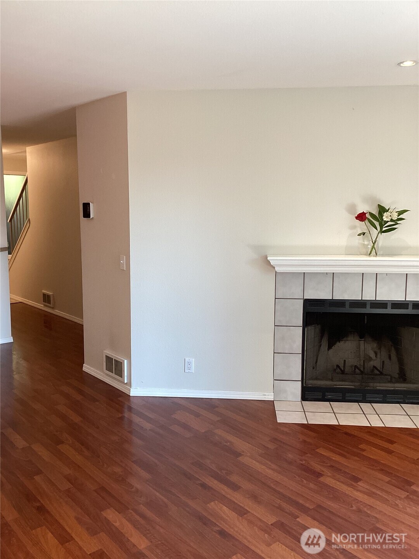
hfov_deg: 45.4
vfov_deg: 58.4
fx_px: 500
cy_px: 280
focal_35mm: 31
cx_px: 210
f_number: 2.4
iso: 160
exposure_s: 1/60
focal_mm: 3.3
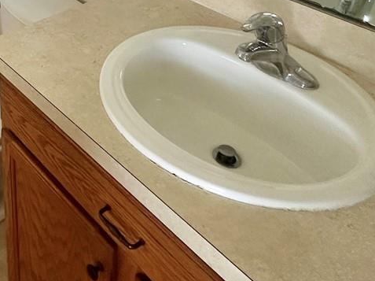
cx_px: -26
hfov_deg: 35.3
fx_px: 509
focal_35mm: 47
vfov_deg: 26.1
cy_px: -90
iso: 250
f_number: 2.2
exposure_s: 1/60
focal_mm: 2.22
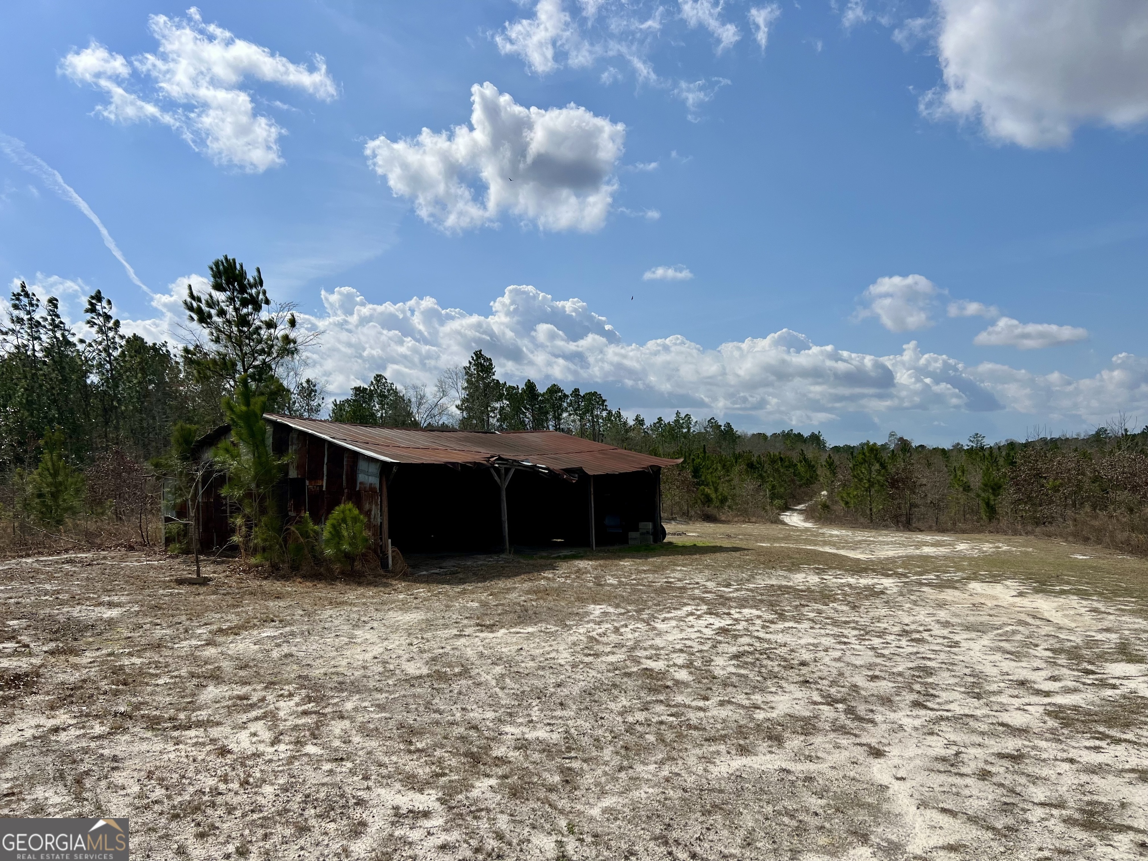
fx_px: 862
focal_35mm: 26
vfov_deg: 53.1
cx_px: 574
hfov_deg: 67.3
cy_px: 430
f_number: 1.5
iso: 50
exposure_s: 1/11364
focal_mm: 5.7
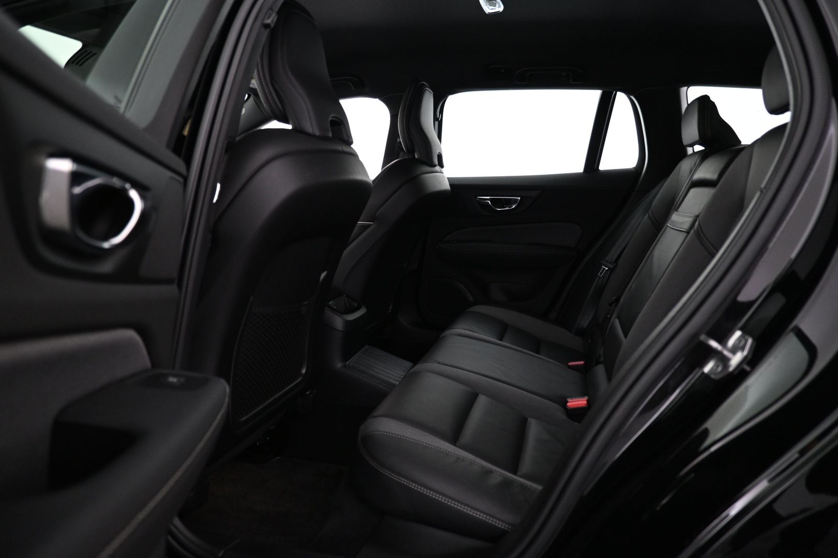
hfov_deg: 73.7
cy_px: 279
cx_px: 419
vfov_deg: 53.1
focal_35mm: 24
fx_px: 559
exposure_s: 1/25
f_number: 3.5
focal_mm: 16
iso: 1400
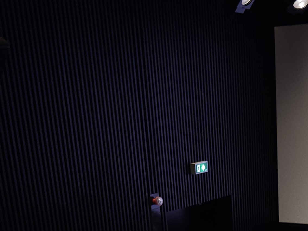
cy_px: 385
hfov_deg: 24.0
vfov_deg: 16.1
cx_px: 213
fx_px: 721
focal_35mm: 81
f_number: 1.8
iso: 64
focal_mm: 5.4
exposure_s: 1/15
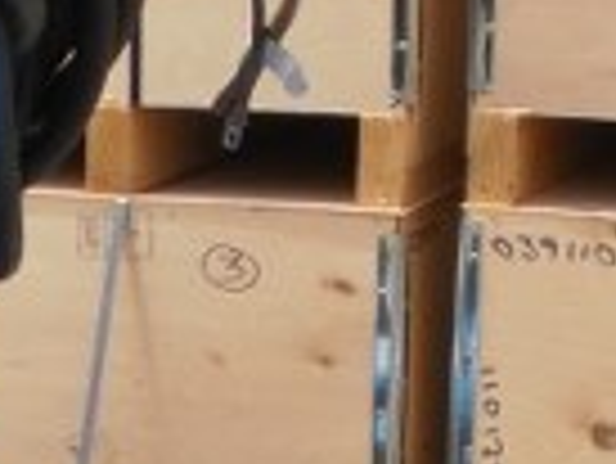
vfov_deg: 7.1
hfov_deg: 9.3
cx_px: -67
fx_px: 3740
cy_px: 360
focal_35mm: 210
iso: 100
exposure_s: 1/800
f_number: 3.1
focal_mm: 6.3
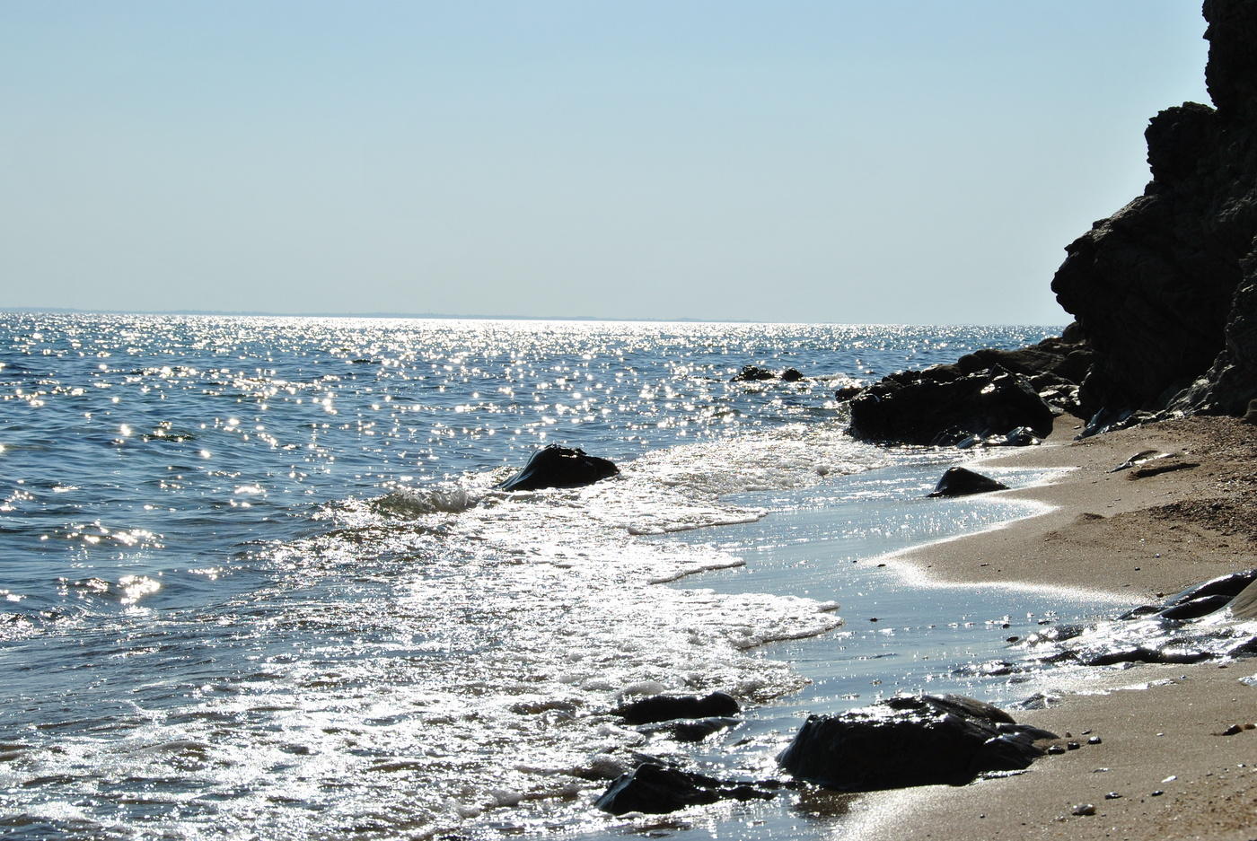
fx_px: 2936
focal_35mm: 84
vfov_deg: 16.3
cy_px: 420
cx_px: 628
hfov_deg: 24.2
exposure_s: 1/1250
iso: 200
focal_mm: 56
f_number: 11
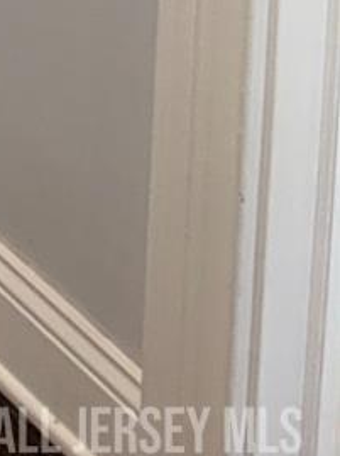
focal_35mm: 134
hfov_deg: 9.2
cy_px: -768
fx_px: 1759
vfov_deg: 11.2
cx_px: -610
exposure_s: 1/120
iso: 125
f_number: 1.78
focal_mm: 6.76
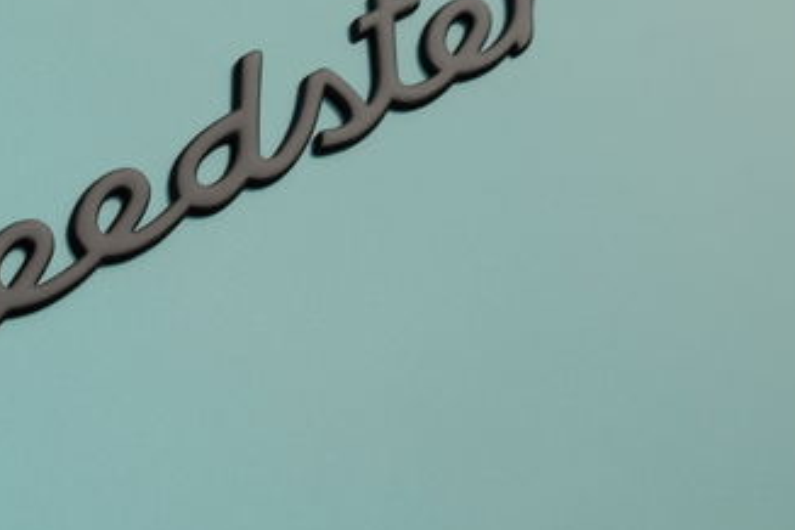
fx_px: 4085
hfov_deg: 10.8
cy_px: 168
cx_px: -258
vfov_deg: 7.4
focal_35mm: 185
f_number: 5
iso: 200
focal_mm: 39
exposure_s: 1/140
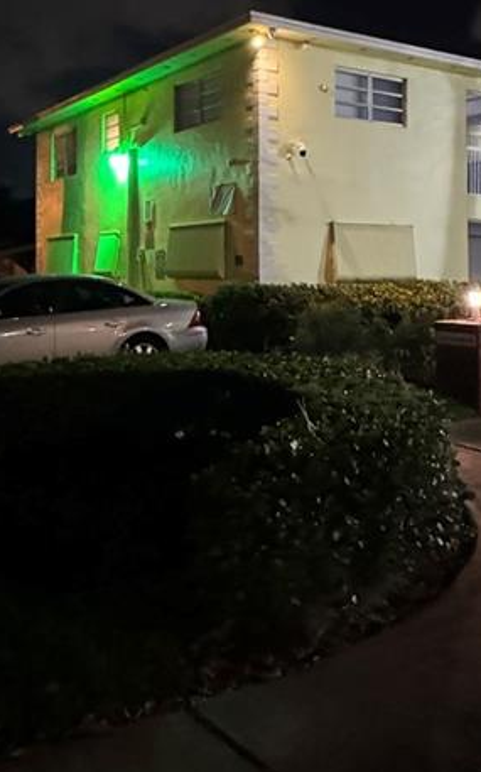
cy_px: 255
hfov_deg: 32.7
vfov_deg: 49.5
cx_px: 238
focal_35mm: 39
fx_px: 819
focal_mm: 2.22
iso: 1600
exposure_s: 1/30
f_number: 2.2
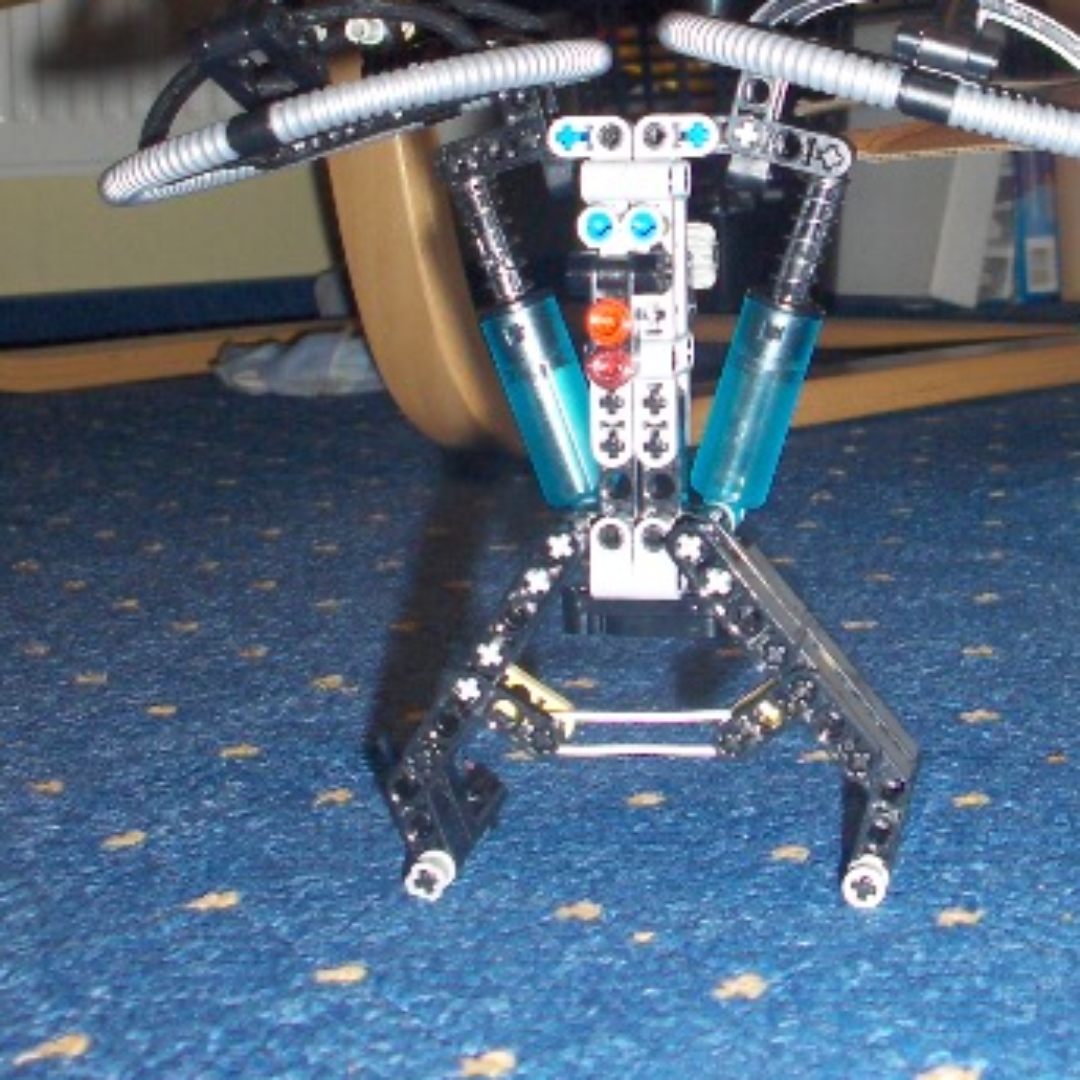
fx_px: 1624
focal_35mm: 46
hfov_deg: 36.7
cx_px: 640
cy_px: 229
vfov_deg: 35.7
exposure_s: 1/60
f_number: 2.8
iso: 50
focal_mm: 5.8
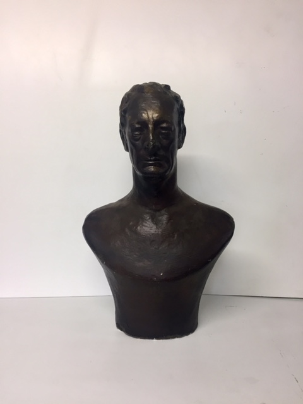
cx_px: 152
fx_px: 338
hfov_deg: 48.2
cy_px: 202
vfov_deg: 61.7
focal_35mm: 29
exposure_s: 1/33
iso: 40
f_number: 2.2
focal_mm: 4.15
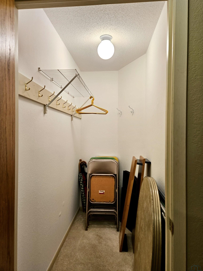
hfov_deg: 58.9
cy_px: 136
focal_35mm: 23
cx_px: 102
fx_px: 180
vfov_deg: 73.9
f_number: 1.8
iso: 100
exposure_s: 1/120
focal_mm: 5.4
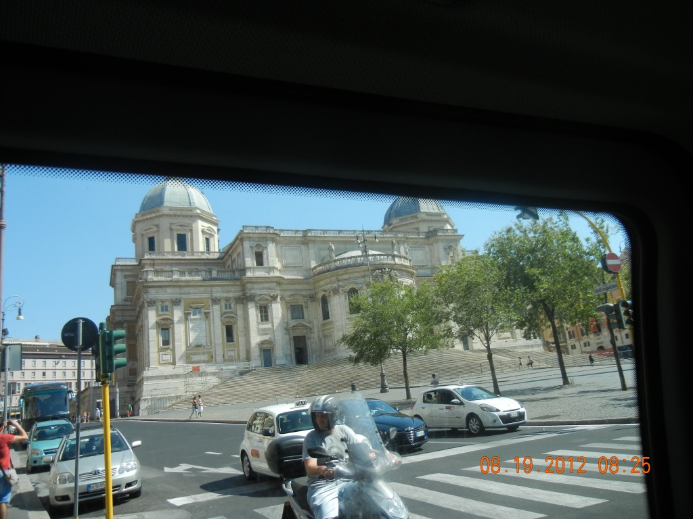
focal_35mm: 30
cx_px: 346
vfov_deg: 46.8
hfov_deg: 60.0
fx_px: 601
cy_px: 260
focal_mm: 5.4
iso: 160
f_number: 3.5
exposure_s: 1/787
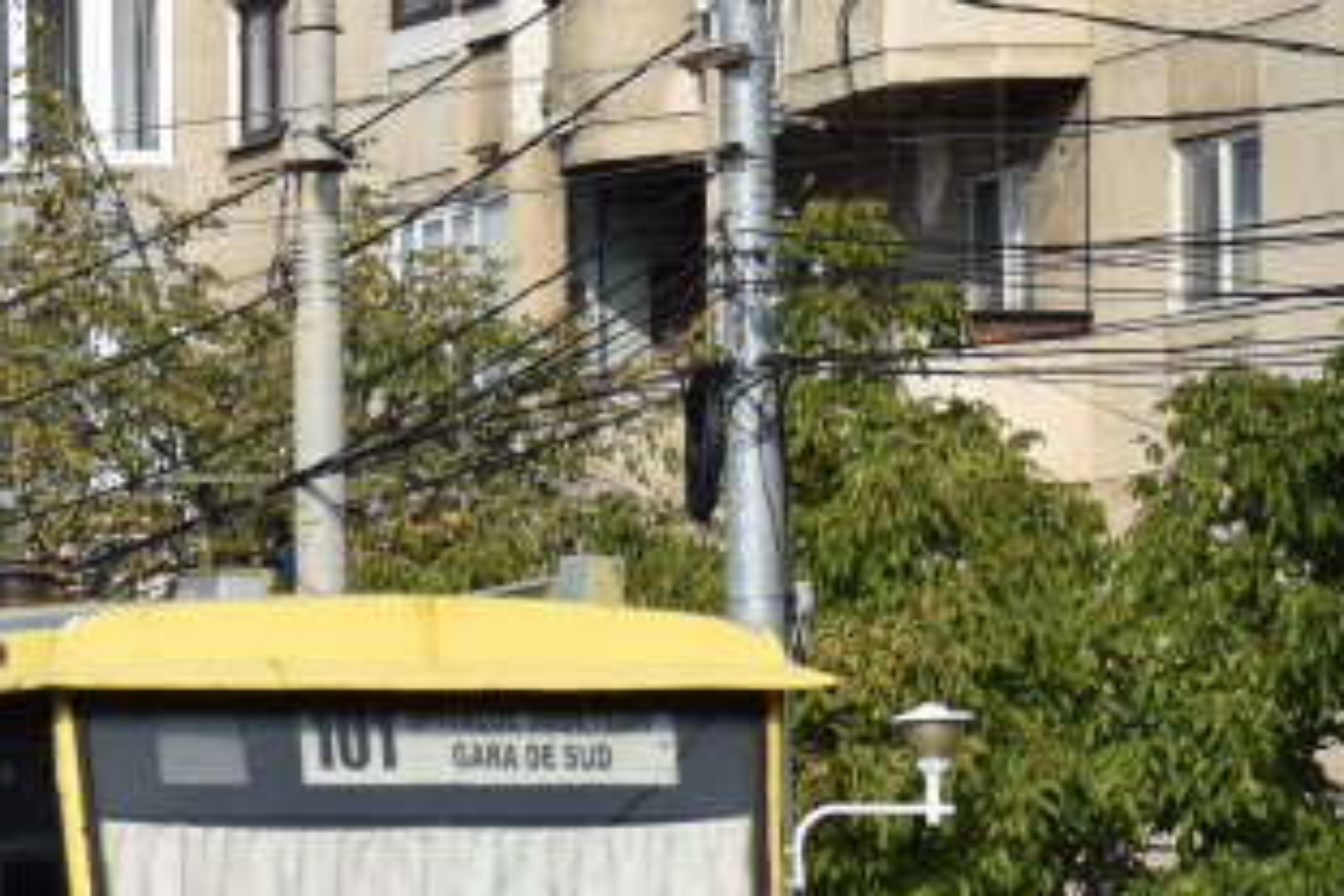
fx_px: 13514
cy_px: 627
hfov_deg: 5.7
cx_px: -517
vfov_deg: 3.8
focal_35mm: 362
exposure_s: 1/1000
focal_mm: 58
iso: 200
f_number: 6.3
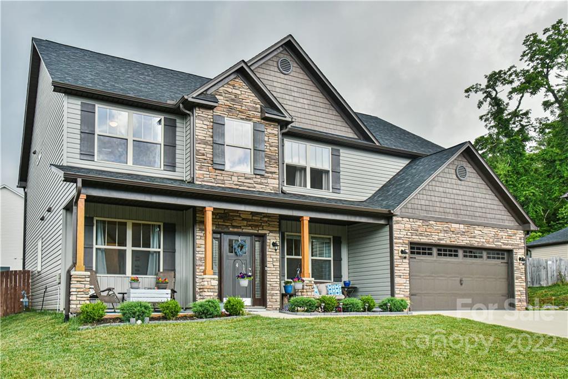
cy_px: 190
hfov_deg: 60.3
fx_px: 489
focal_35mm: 31
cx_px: 284
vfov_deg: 42.3
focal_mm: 31
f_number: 8
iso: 1600
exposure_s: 1/250
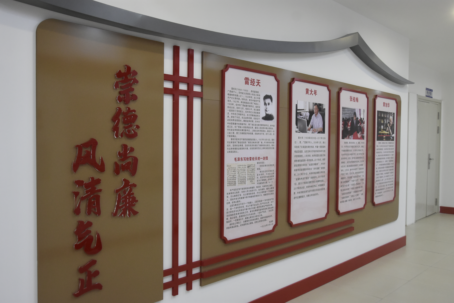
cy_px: 152
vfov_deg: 43.6
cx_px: 227
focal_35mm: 30
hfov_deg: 61.9
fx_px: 378
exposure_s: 1/125
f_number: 5.6
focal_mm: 20
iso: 2000
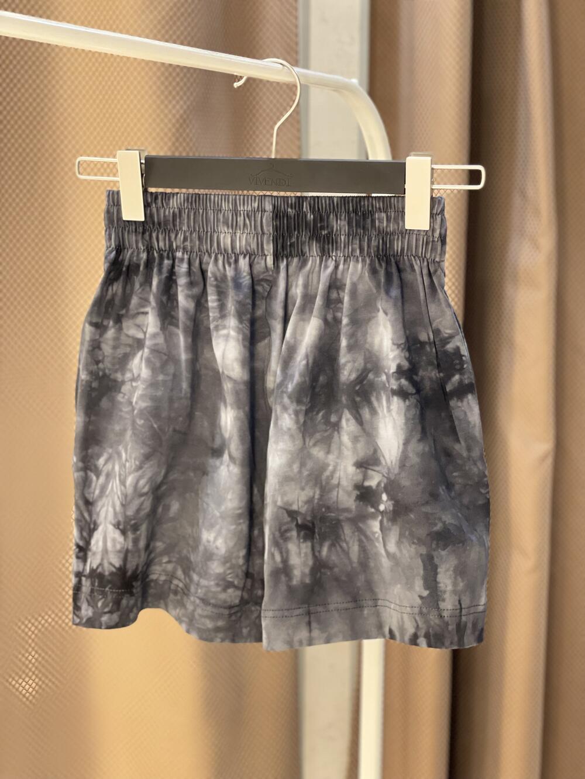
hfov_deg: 28.0
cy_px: 390
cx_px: 292
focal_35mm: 52
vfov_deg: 36.8
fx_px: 1172
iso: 160
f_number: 2
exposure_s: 1/50
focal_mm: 6
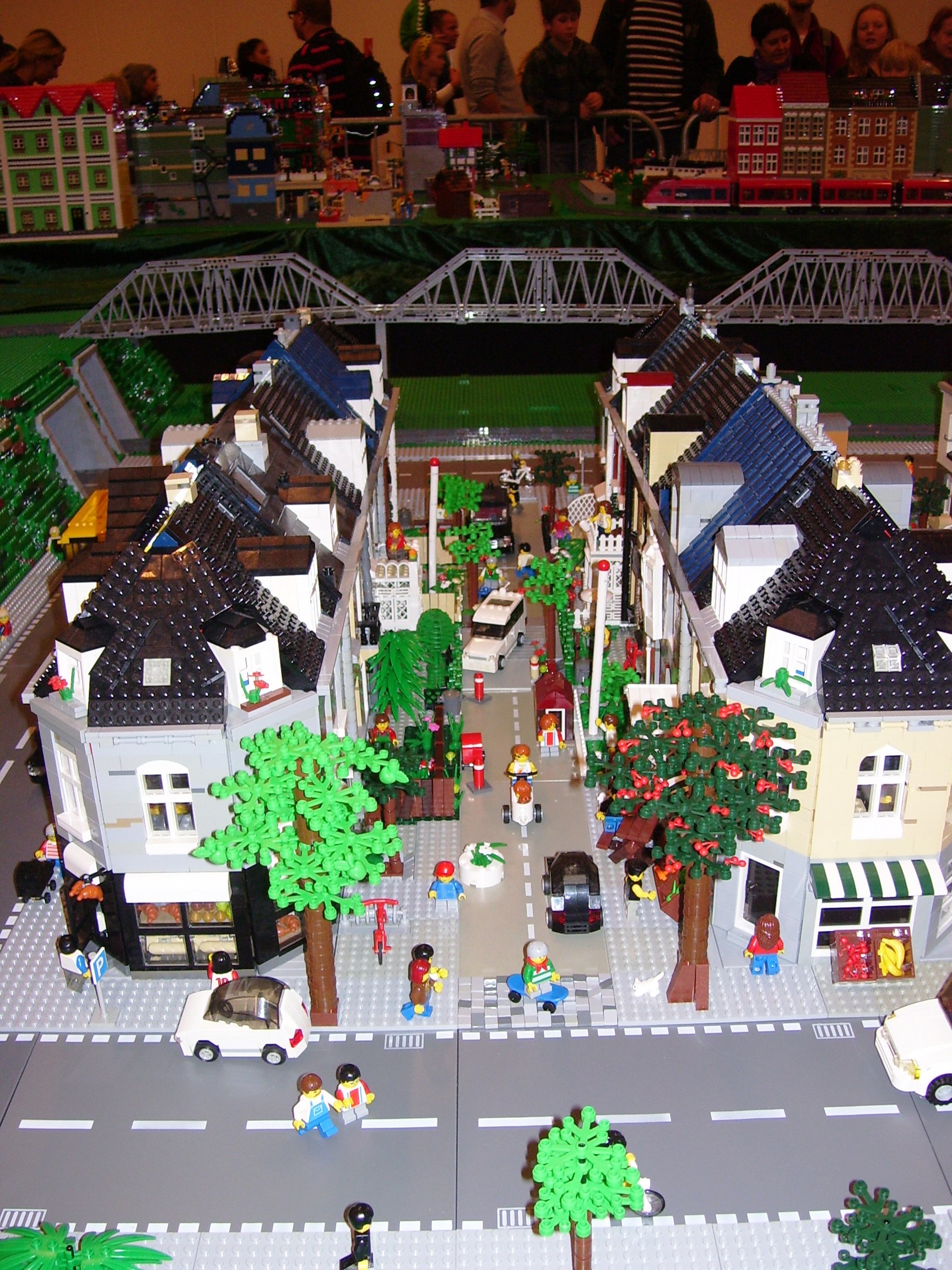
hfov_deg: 39.7
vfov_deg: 51.4
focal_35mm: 36
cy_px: 635
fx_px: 1320
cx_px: 476
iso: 80
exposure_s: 1/60
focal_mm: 6
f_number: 2.7
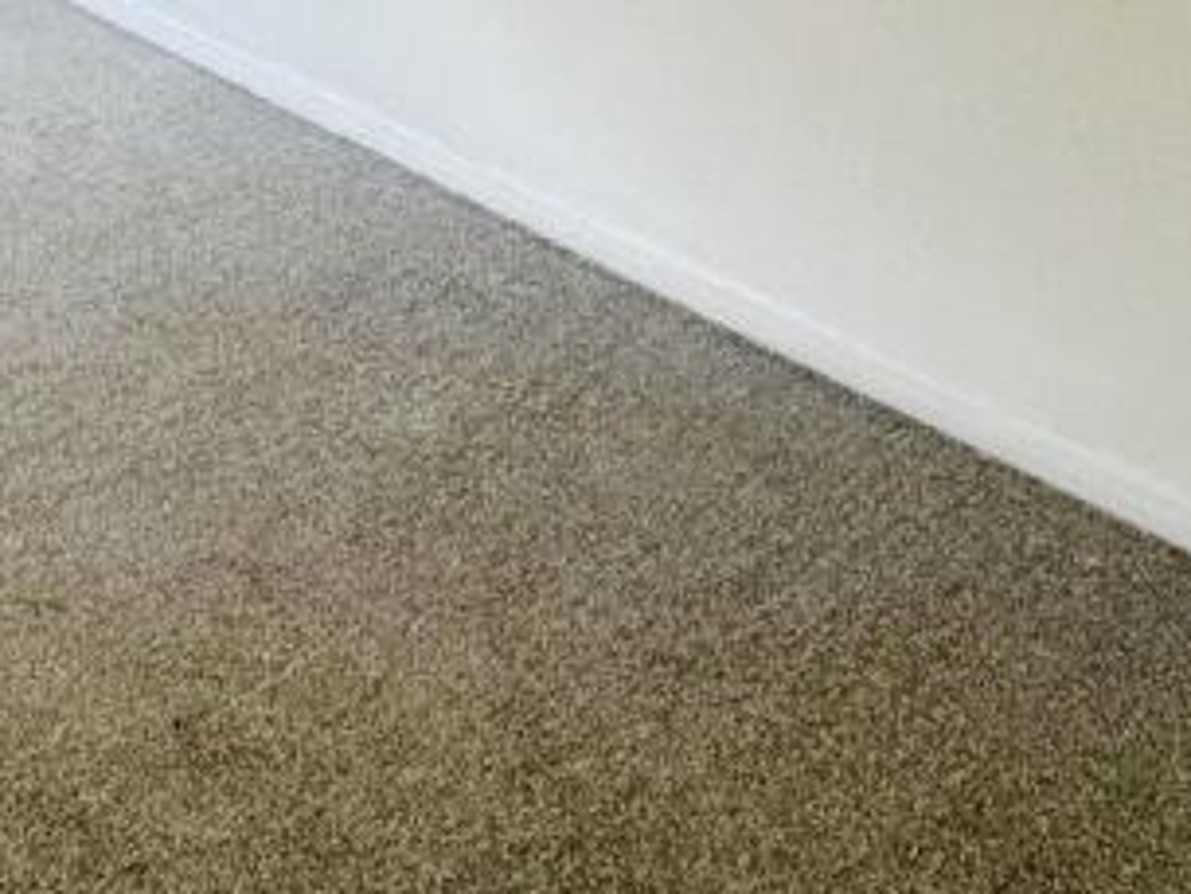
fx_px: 1618
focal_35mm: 47
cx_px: 0
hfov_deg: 36.4
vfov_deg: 25.1
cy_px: -373
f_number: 2.2
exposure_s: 1/100
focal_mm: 2.22
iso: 125
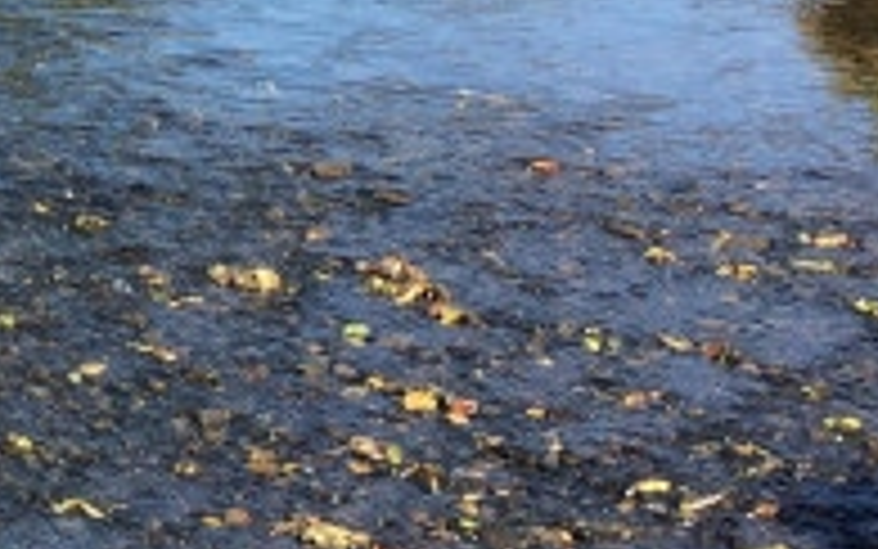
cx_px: -158
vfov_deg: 10.2
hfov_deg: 16.0
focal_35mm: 126
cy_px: -176
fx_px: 3016
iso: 32
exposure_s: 1/707
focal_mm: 4.15
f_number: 2.2
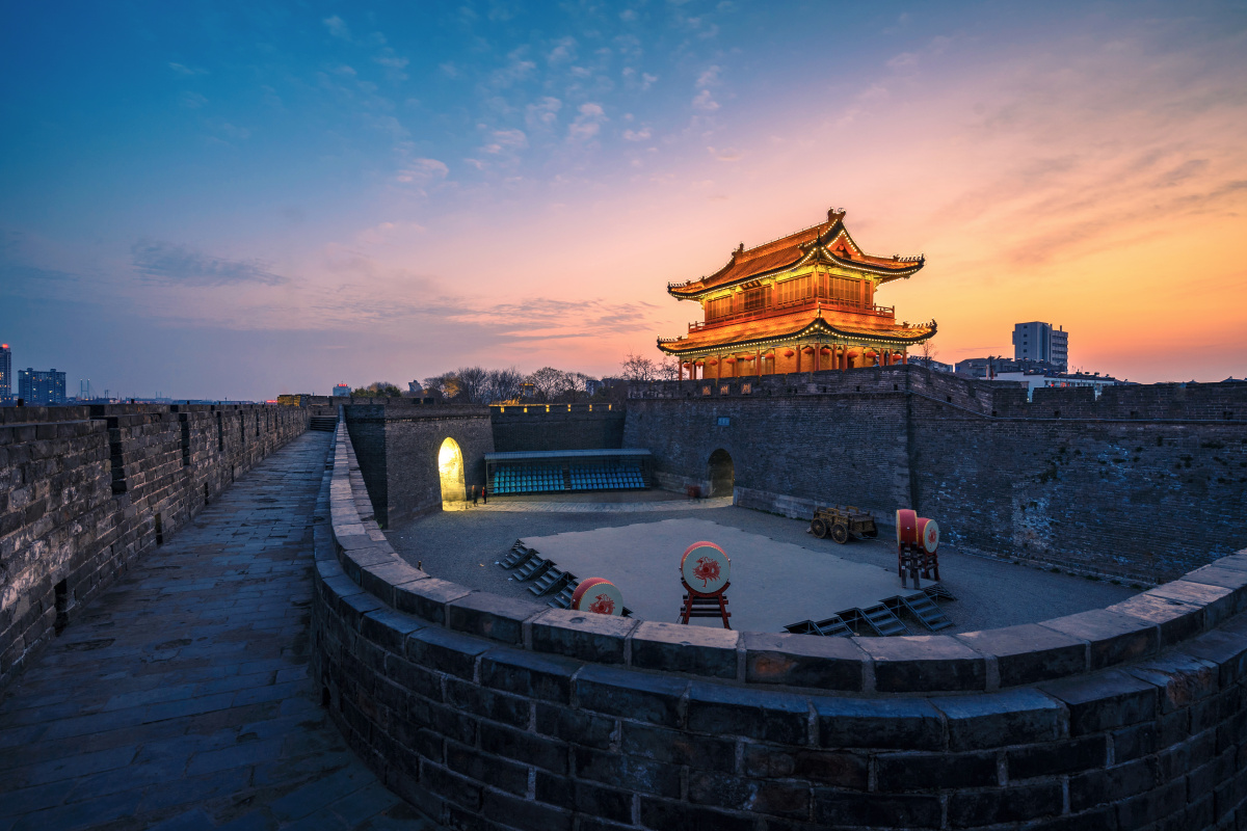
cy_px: 416
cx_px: 624
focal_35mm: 16
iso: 100
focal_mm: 16
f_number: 8
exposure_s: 2
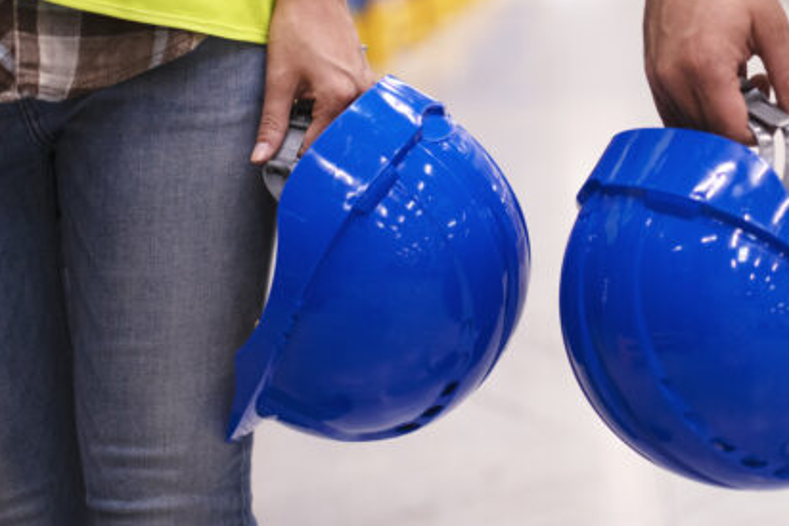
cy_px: 141
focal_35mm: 87
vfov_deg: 15.7
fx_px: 1907
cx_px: 561
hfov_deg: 23.2
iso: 500
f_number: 1.4
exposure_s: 1/250
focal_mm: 35
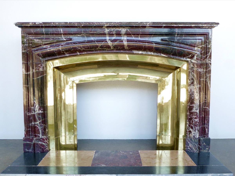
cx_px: 118
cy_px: 88
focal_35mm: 30
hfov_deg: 60.0
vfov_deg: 46.8
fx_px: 204
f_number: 3.5
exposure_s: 1/60
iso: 125
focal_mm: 5.4
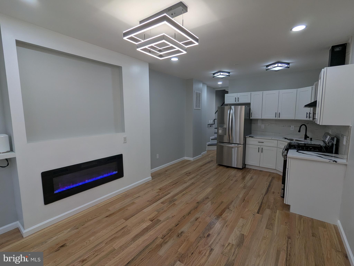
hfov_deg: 94.5
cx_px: 177
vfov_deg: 78.1
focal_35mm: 16
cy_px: 133
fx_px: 164
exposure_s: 1/129
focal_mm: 2.35
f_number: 2.2
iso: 64
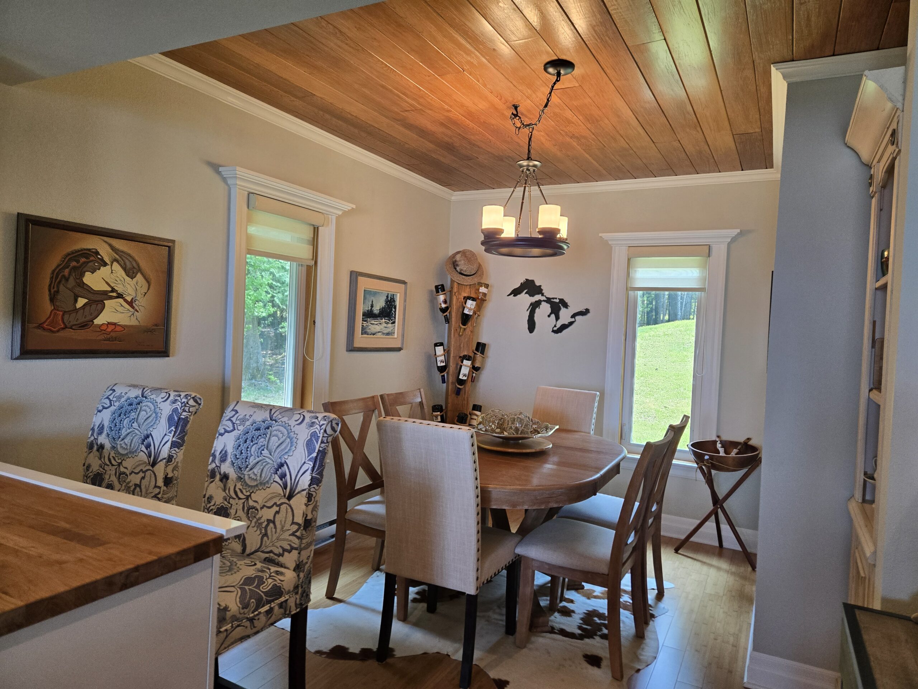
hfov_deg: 73.9
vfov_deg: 58.9
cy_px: 344
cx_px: 459
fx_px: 610
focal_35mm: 23
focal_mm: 5.4
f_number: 1.8
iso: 125
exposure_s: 1/120
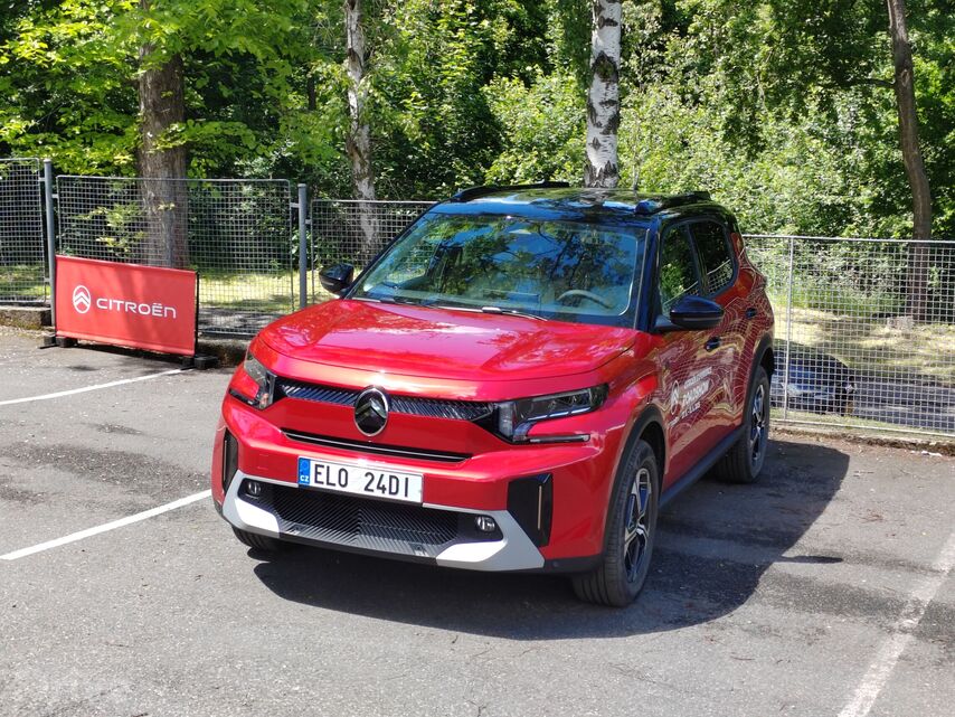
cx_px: 478
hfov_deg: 35.5
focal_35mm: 54
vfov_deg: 27.0
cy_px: 358
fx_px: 1490
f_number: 1.9
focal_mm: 5.52
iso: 100
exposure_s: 1/320
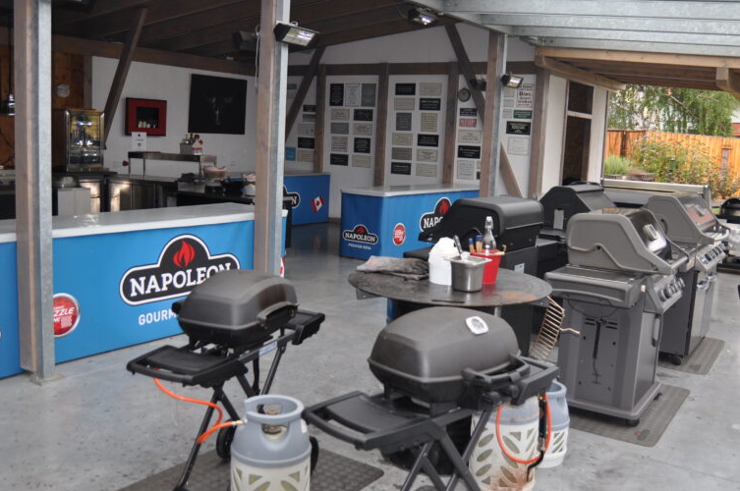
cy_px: 234
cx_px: 381
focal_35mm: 35
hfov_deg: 54.9
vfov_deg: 38.1
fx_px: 712
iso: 220
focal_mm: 17
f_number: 2.8
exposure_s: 1/200
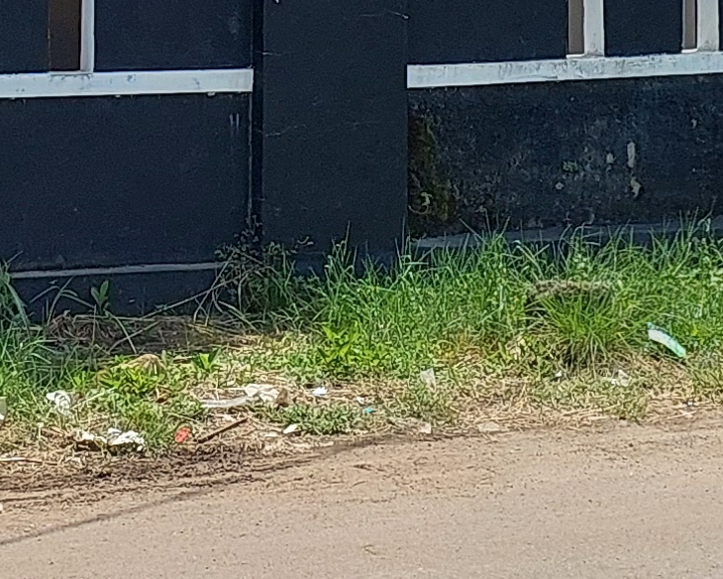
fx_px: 2632
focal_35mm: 123
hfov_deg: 15.6
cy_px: -285
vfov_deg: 12.0
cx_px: 232
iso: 25
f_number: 1.8
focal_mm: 5.06
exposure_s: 1/768
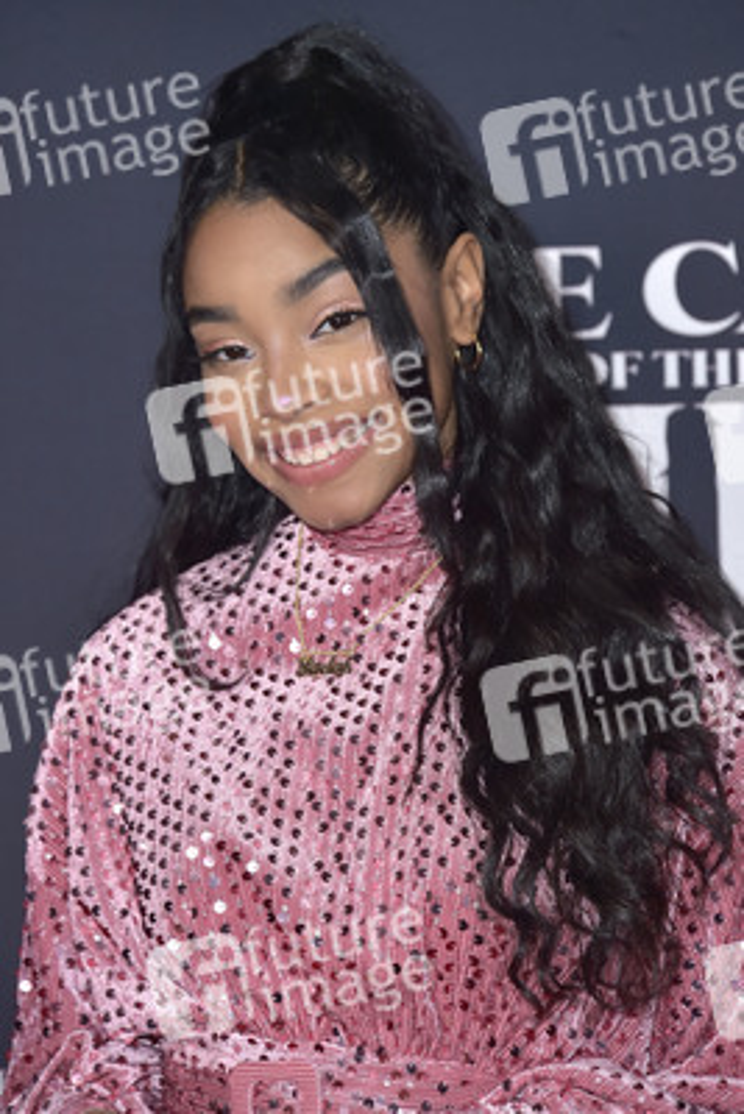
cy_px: 557
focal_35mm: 190
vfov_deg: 10.8
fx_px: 5884
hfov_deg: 7.2
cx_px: 372
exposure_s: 1/250
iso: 320
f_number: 7.1
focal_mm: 190
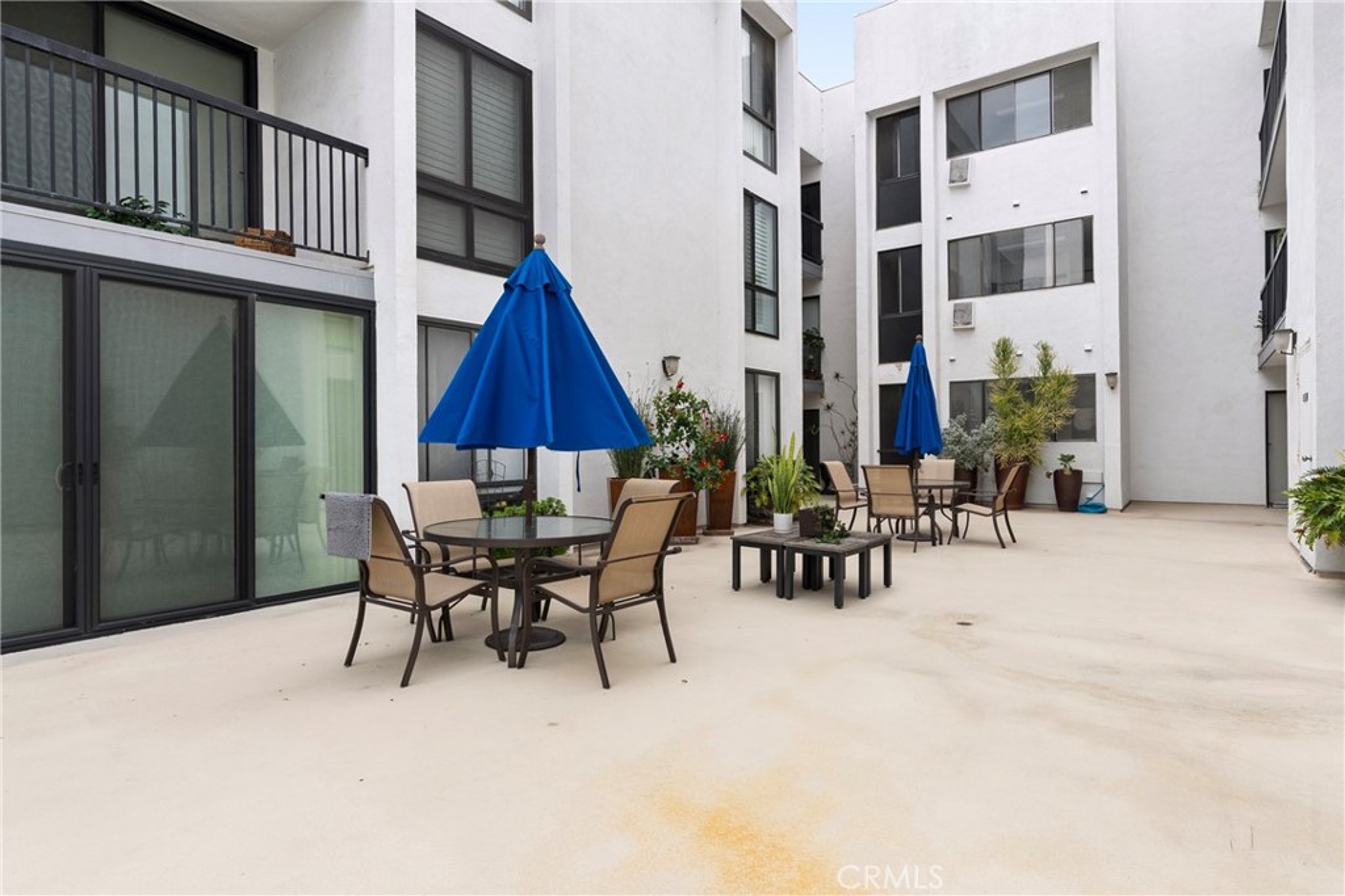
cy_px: 448
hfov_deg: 86.9
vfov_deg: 64.6
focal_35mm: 19
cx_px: 672
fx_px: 710
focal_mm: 19
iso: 200
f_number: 9
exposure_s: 1/30
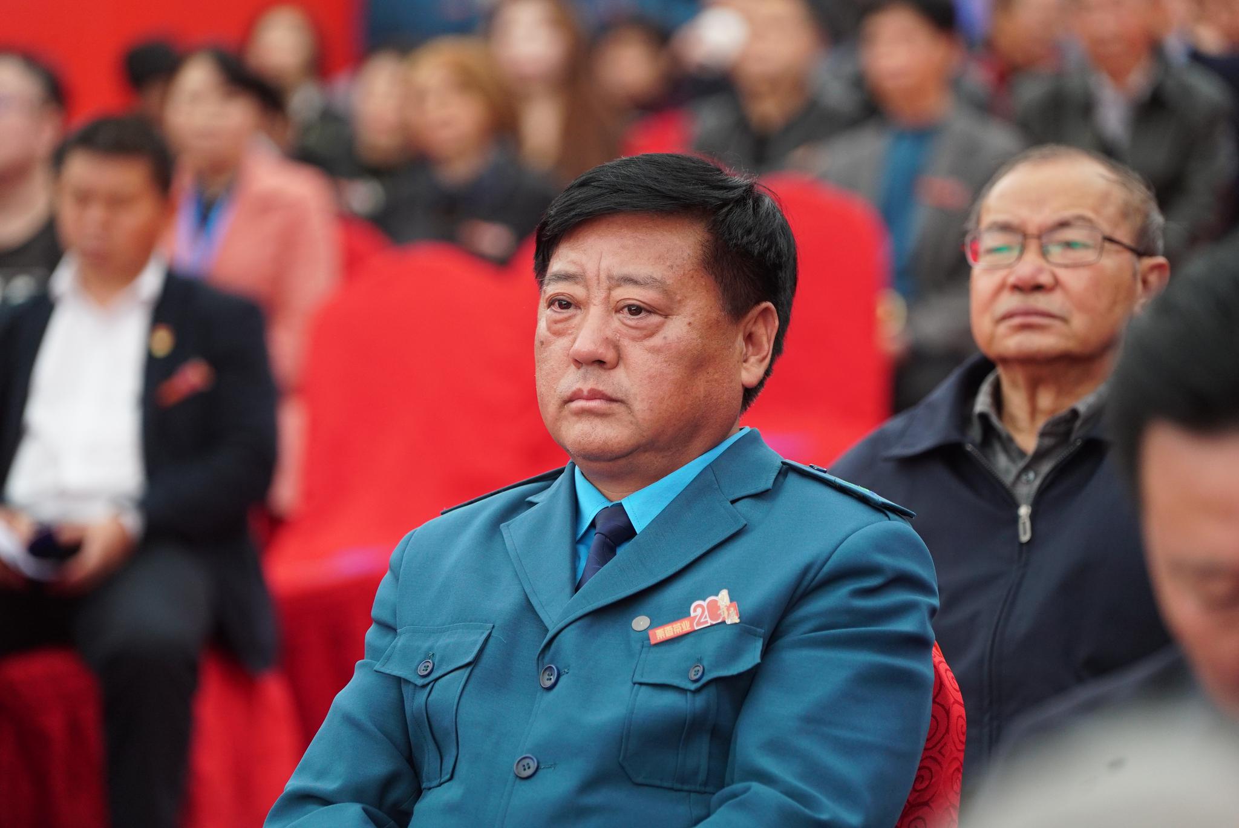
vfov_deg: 6.9
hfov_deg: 10.3
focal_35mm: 200
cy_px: 414
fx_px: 6887
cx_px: 620
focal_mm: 200
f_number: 4
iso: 1600
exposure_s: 1/250
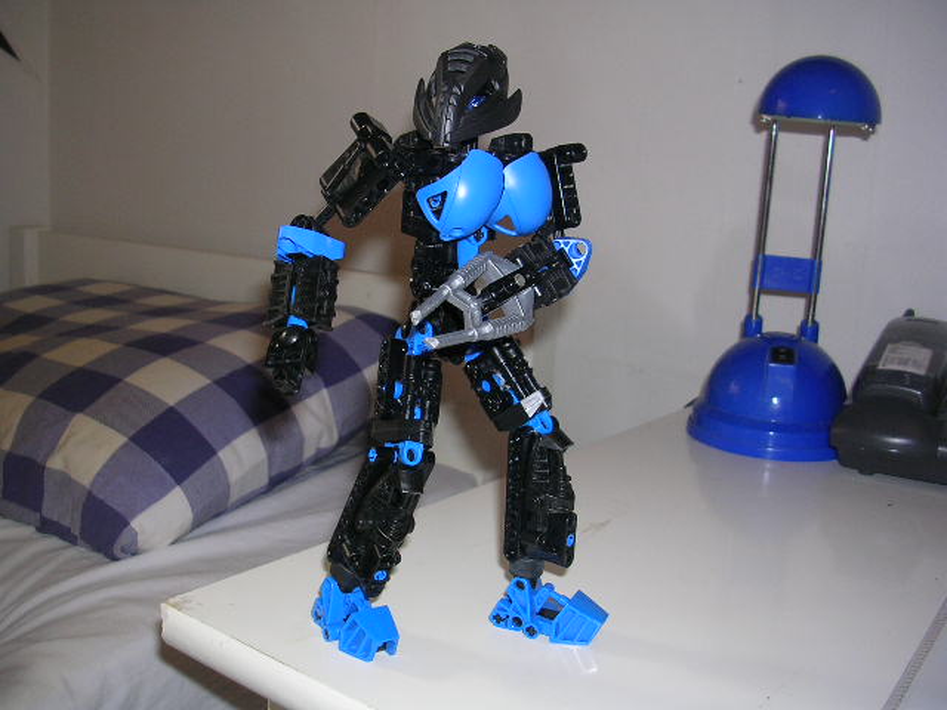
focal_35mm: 38
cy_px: 355
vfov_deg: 37.7
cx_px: 474
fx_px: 1040
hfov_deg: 49.0
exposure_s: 1/60.1
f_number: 2.8
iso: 50
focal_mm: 5.8
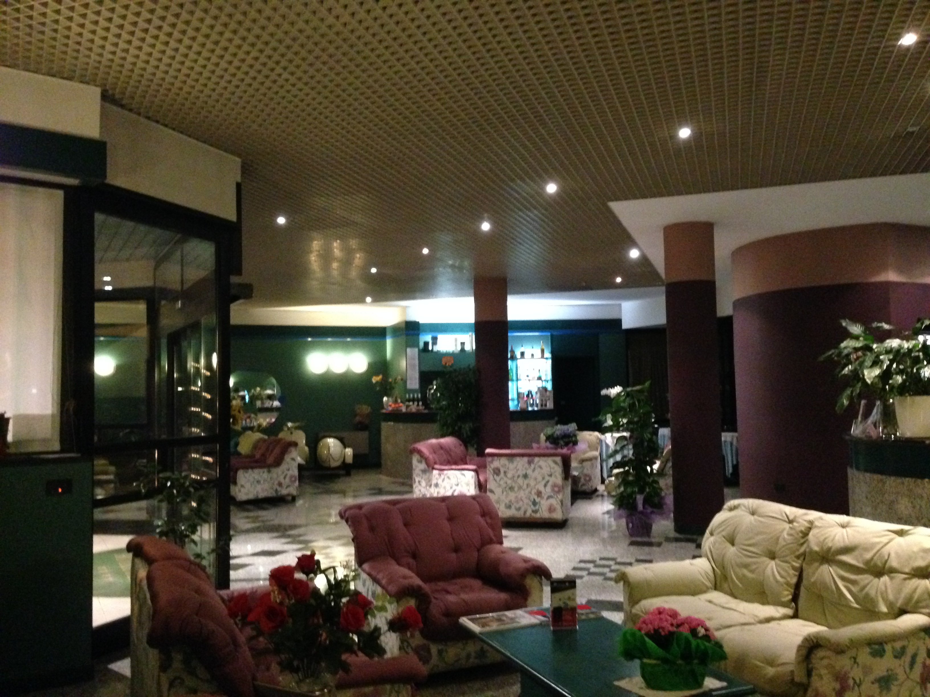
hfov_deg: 55.4
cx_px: 465
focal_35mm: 33
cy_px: 348
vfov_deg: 42.9
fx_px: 887
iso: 800
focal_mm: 4.12
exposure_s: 1/15
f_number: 2.4
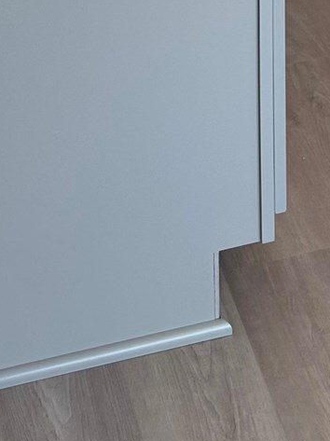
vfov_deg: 13.7
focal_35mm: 117
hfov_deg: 12.4
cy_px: -509
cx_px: 389
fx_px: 1489
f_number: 1.78
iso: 80
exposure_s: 1/120
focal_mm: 6.76
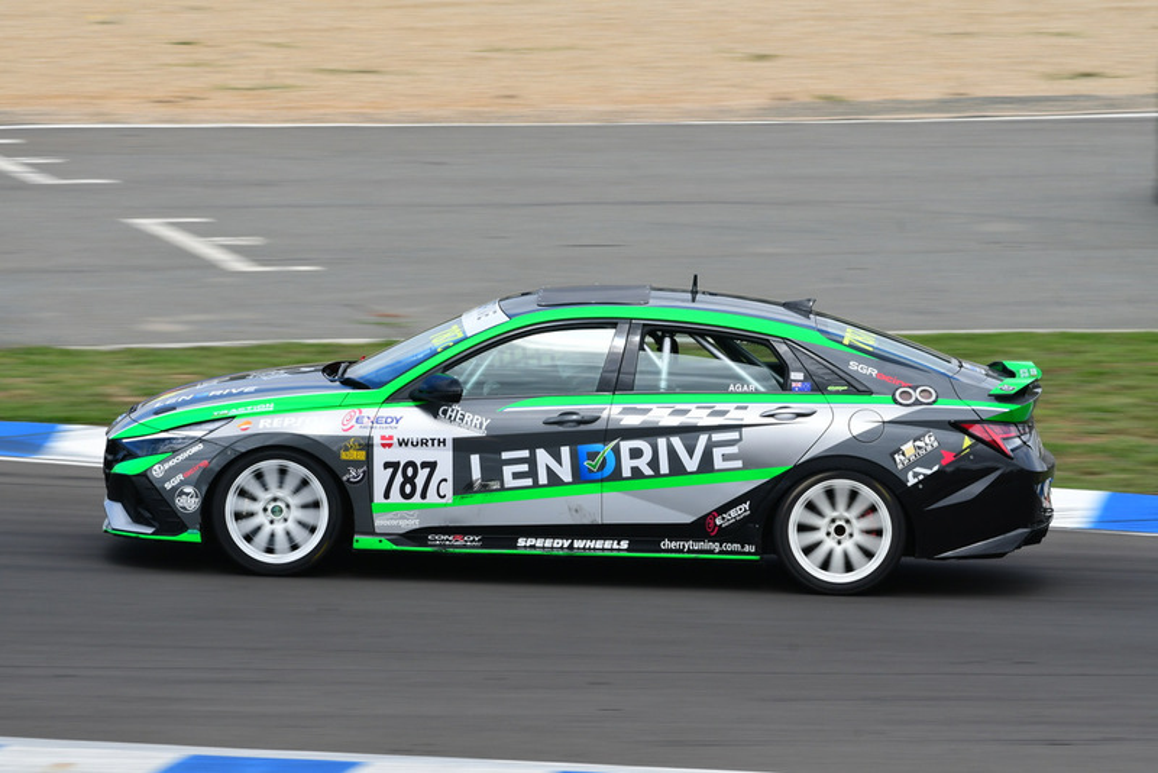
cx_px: 579
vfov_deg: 4.2
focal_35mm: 330
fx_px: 10618
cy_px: 386
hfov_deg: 6.2
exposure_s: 1/250
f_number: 11
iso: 250
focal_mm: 220
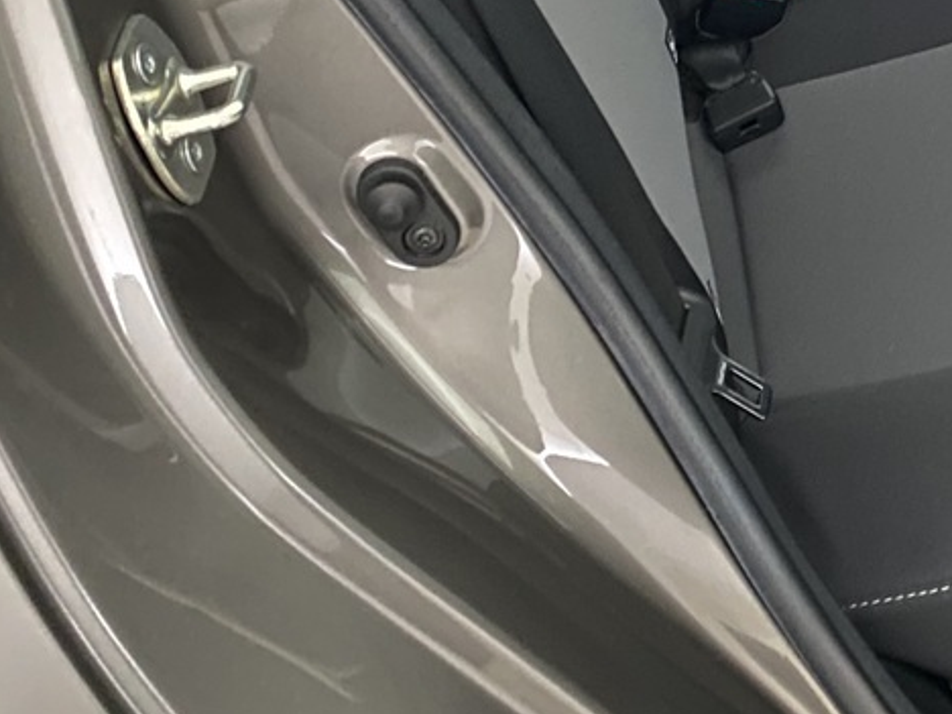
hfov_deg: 23.0
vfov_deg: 17.3
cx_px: 1035
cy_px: -226
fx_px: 2200
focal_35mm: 80
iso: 1250
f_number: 1.8
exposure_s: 1/25
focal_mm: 4.25
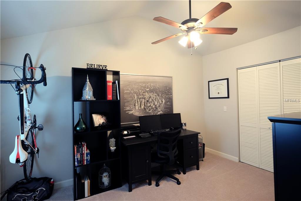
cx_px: 150
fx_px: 142
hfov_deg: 93.3
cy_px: 100
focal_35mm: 17
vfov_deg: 70.4
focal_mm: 11.5
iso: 800
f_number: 4
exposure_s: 1/10
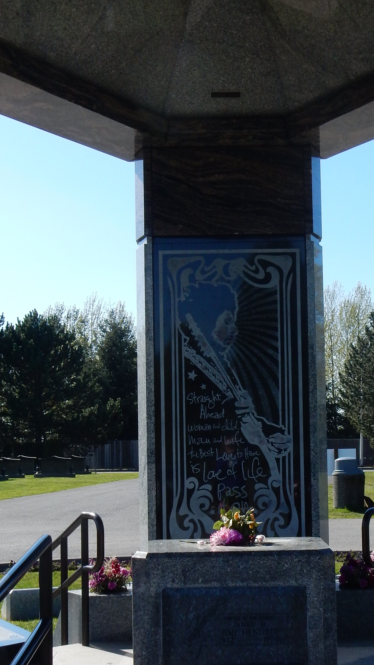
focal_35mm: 62
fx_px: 1093
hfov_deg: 19.4
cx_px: 248
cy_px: 391
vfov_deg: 33.7
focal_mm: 6.4
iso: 125
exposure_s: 1/800
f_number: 4
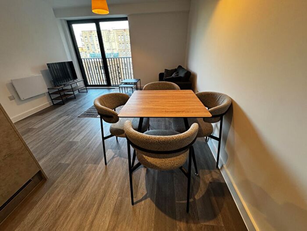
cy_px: 116
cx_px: 154
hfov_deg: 102.1
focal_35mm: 14
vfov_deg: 85.7
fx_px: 124
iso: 250
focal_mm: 2.22
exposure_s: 1/100
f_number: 2.2
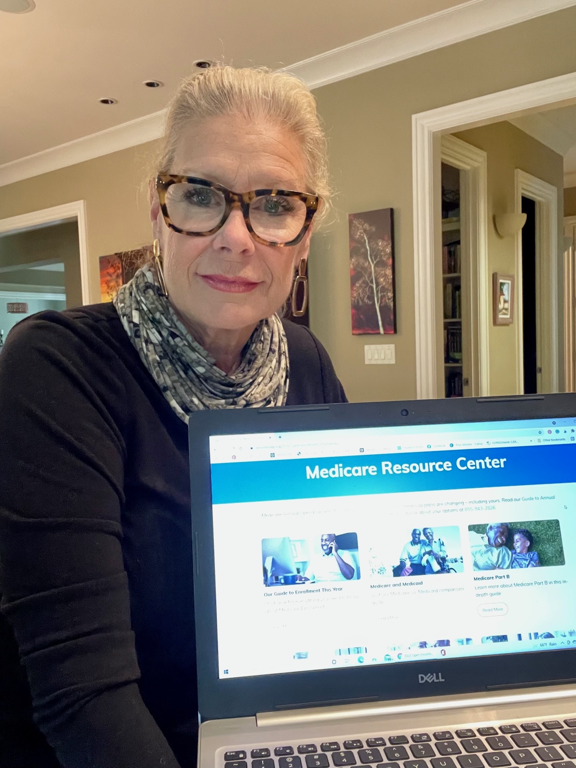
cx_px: 288
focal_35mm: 30
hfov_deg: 46.8
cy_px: 384
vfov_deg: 60.0
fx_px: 666
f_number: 2.2
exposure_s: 1/17
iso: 640
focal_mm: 2.71
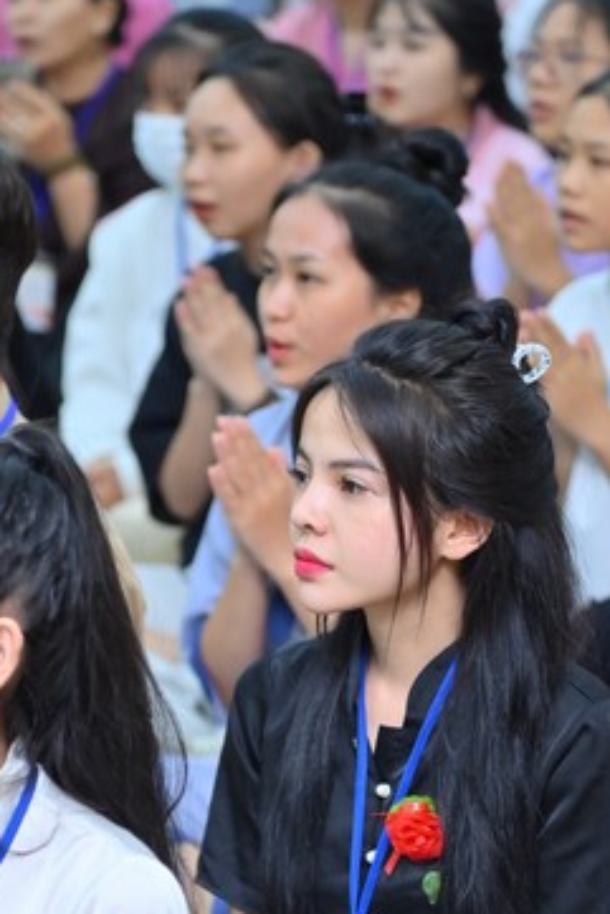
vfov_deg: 9.5
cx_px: 270
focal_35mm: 216
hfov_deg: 6.4
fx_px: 5484
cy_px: 714
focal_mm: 120
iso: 1250
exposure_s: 1/100
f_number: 4
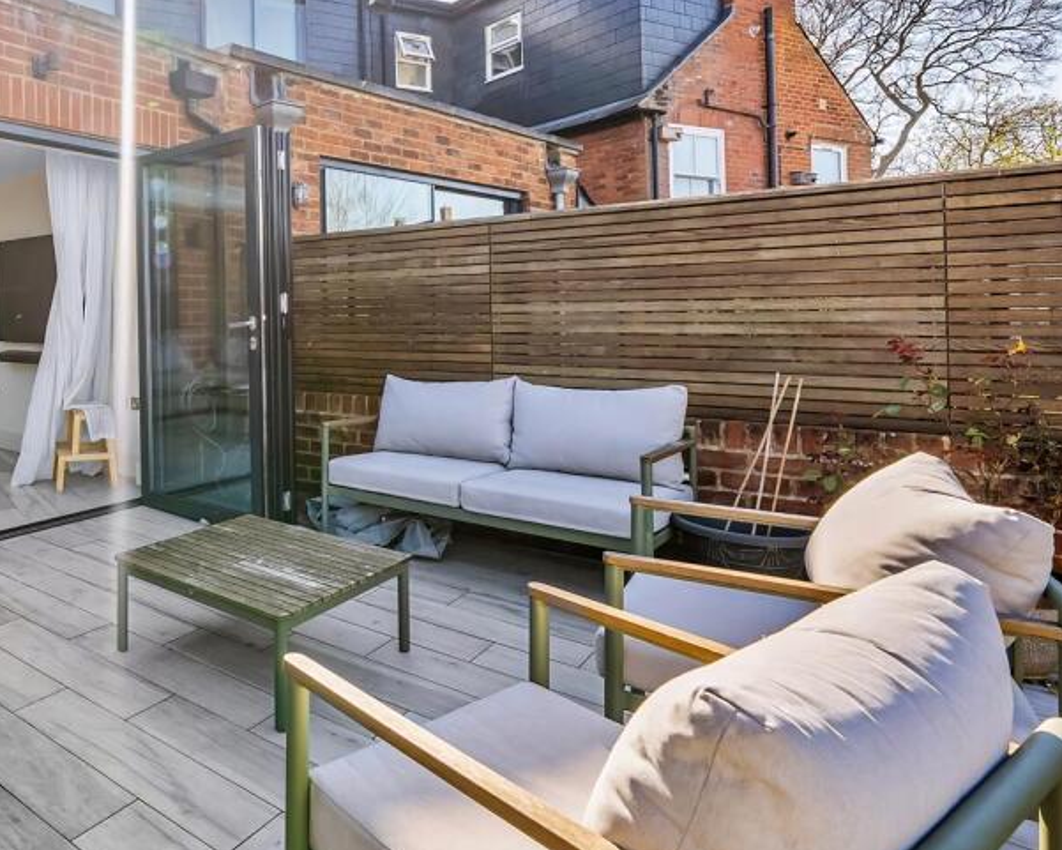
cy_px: 307
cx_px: 164
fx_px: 754
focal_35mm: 24
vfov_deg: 57.9
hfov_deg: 62.2
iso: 500
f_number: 9
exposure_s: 1/320
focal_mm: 15
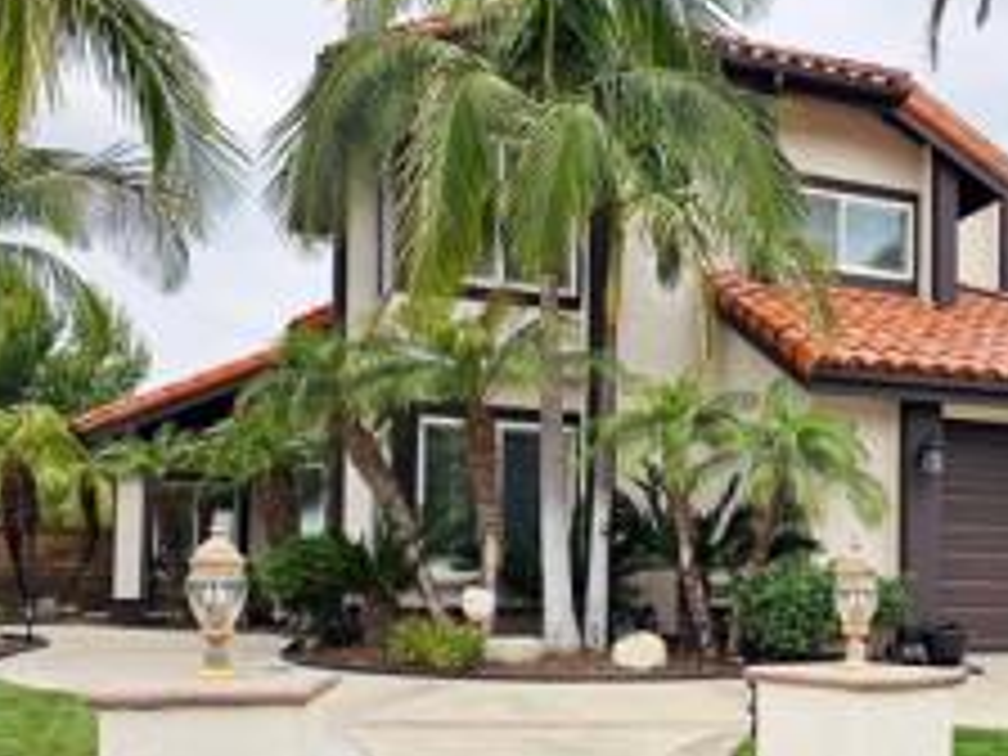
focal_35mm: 41
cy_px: 531
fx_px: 1194
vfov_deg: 34.7
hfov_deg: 44.0
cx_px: 774
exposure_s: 1/827
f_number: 1.7
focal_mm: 6.3
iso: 10
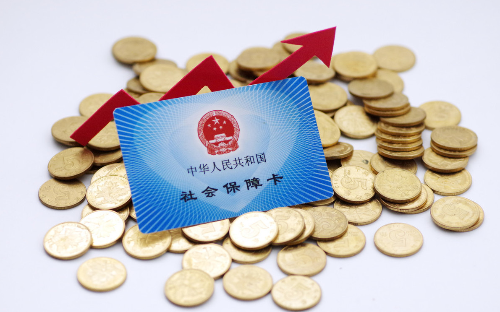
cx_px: 251
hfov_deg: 13.6
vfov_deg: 8.5
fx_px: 2098
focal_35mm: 154
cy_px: 167
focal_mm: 100
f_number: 4
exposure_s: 1/60
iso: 1600
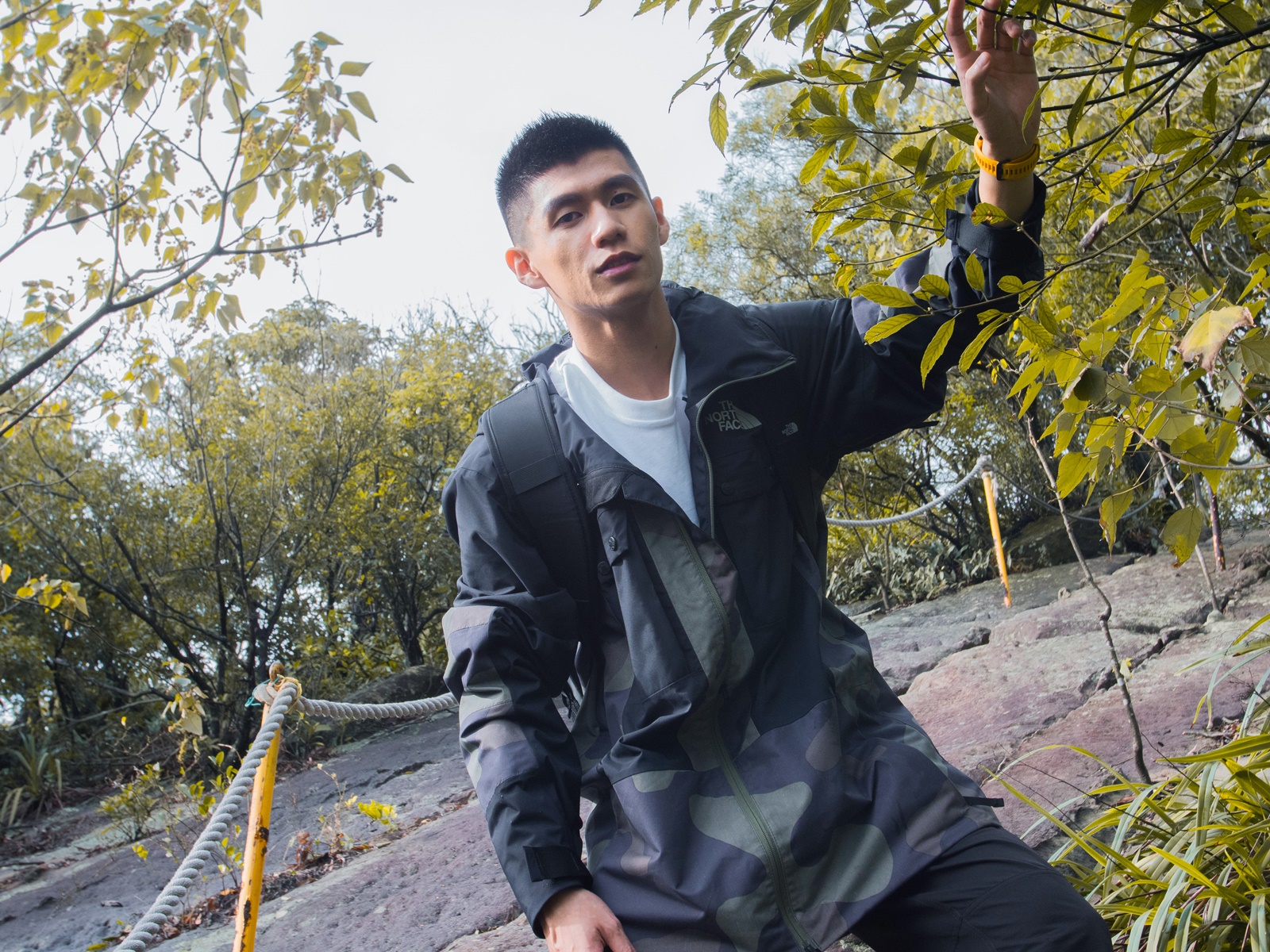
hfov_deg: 38.2
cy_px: 476
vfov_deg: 29.1
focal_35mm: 50
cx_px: 635
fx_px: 1834
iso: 800
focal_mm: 25
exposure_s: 1/250
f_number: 8
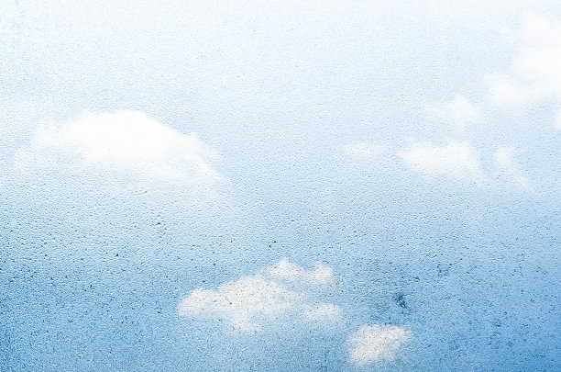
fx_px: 1399
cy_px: 186
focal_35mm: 90
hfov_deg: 22.7
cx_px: 280
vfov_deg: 15.1
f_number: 11
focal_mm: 60
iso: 100
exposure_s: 1/80
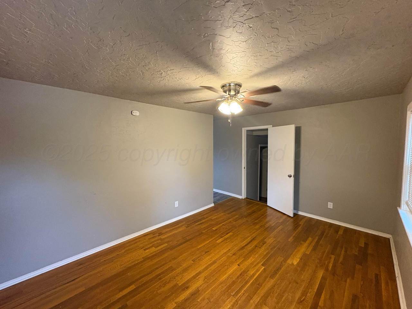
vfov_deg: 85.7
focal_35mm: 14
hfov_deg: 102.1
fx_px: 167
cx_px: 206
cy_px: 154
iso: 500
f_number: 2.2
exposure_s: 1/60
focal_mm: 2.22
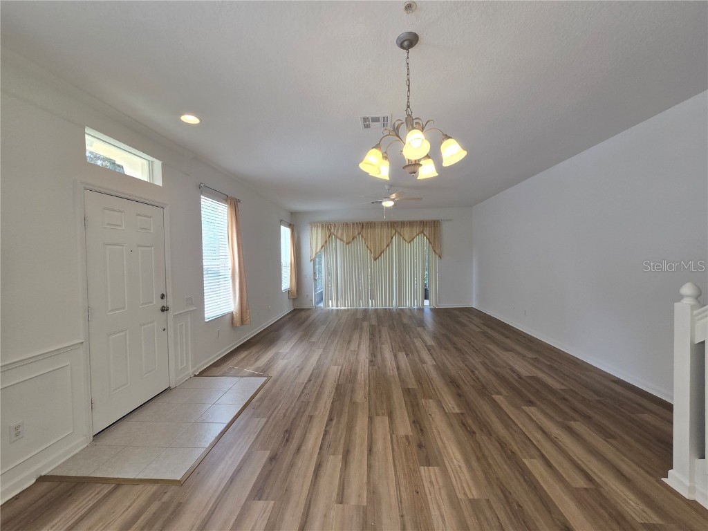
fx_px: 266
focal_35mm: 13
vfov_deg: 89.9
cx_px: 354
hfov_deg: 106.2
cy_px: 266
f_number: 2.2
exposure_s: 1/120
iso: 64
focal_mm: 2.2
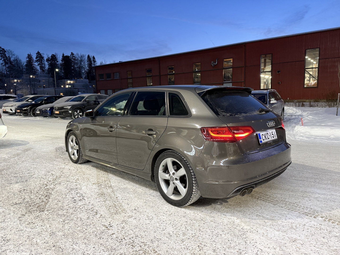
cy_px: 128
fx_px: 236
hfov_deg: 71.6
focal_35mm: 24
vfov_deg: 56.8
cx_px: 170
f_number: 1.78
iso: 400
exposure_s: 1/50
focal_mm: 6.76
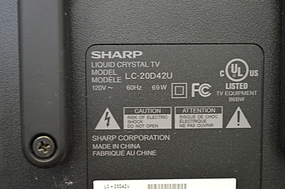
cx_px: 142
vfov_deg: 20.6
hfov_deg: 30.5
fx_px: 522
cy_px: 94
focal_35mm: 66
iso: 2800
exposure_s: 1/15
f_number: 5.3
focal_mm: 44
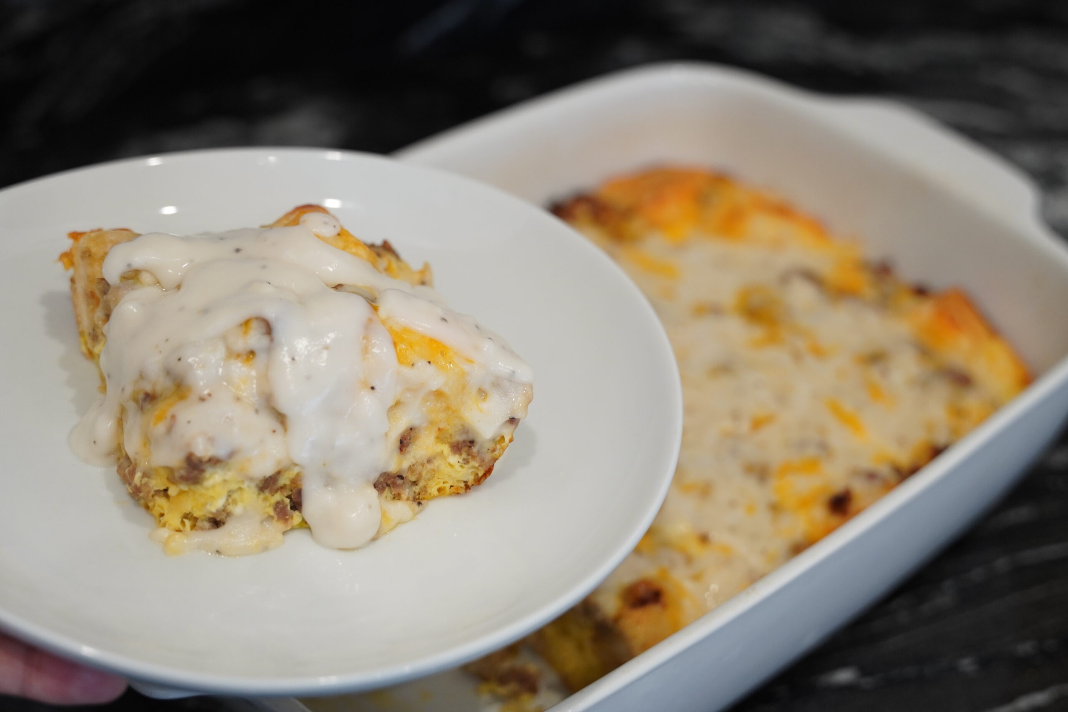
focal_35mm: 62
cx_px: 534
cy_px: 356
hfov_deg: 32.6
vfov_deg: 22.0
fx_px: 1829
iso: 640
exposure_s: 1/100
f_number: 2.8
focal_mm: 41.1
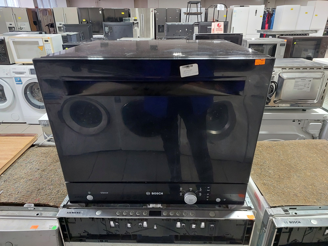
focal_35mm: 23
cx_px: 164
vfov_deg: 58.9
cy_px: 123
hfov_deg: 73.9
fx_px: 218
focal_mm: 5.06
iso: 500
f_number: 1.8
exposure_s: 1/25
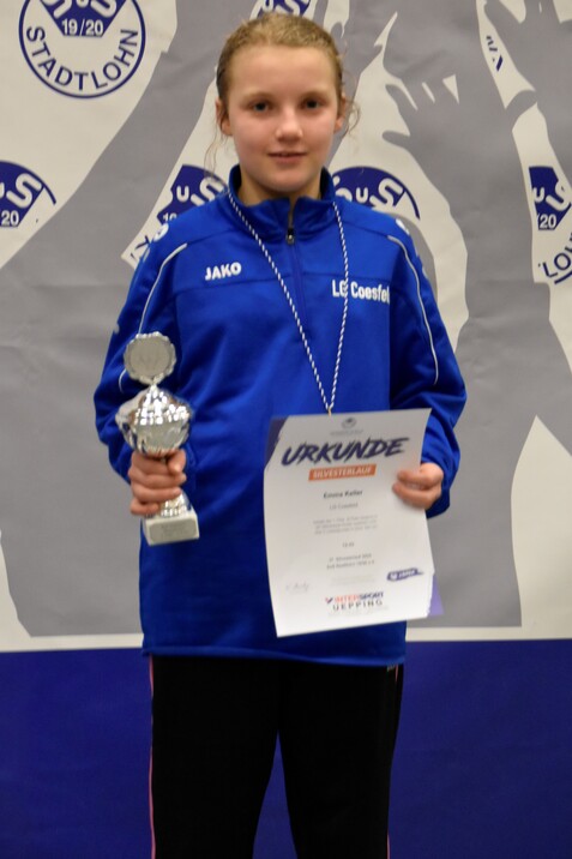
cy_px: 430
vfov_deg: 18.2
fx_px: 2682
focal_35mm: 112
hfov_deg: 12.2
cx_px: 286
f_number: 5.3
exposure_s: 1/50
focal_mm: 75
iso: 3200
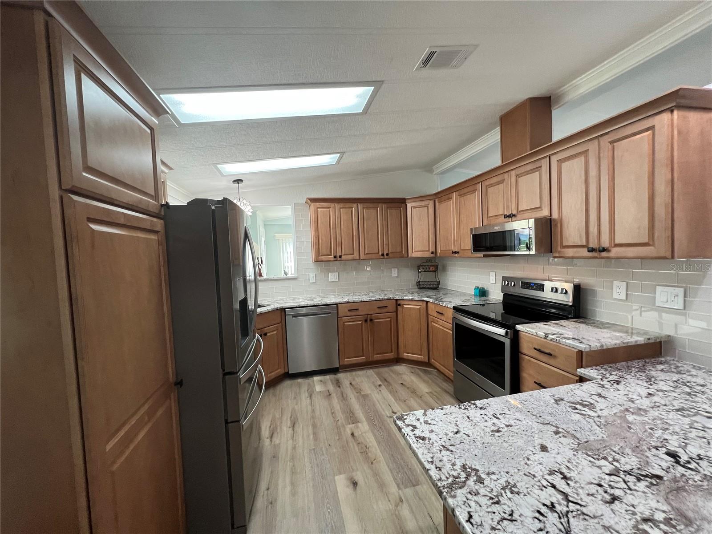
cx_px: 356
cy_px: 267
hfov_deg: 106.2
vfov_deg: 89.9
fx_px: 267
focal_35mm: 13
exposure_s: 1/120
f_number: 1.8
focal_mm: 1.57
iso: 200
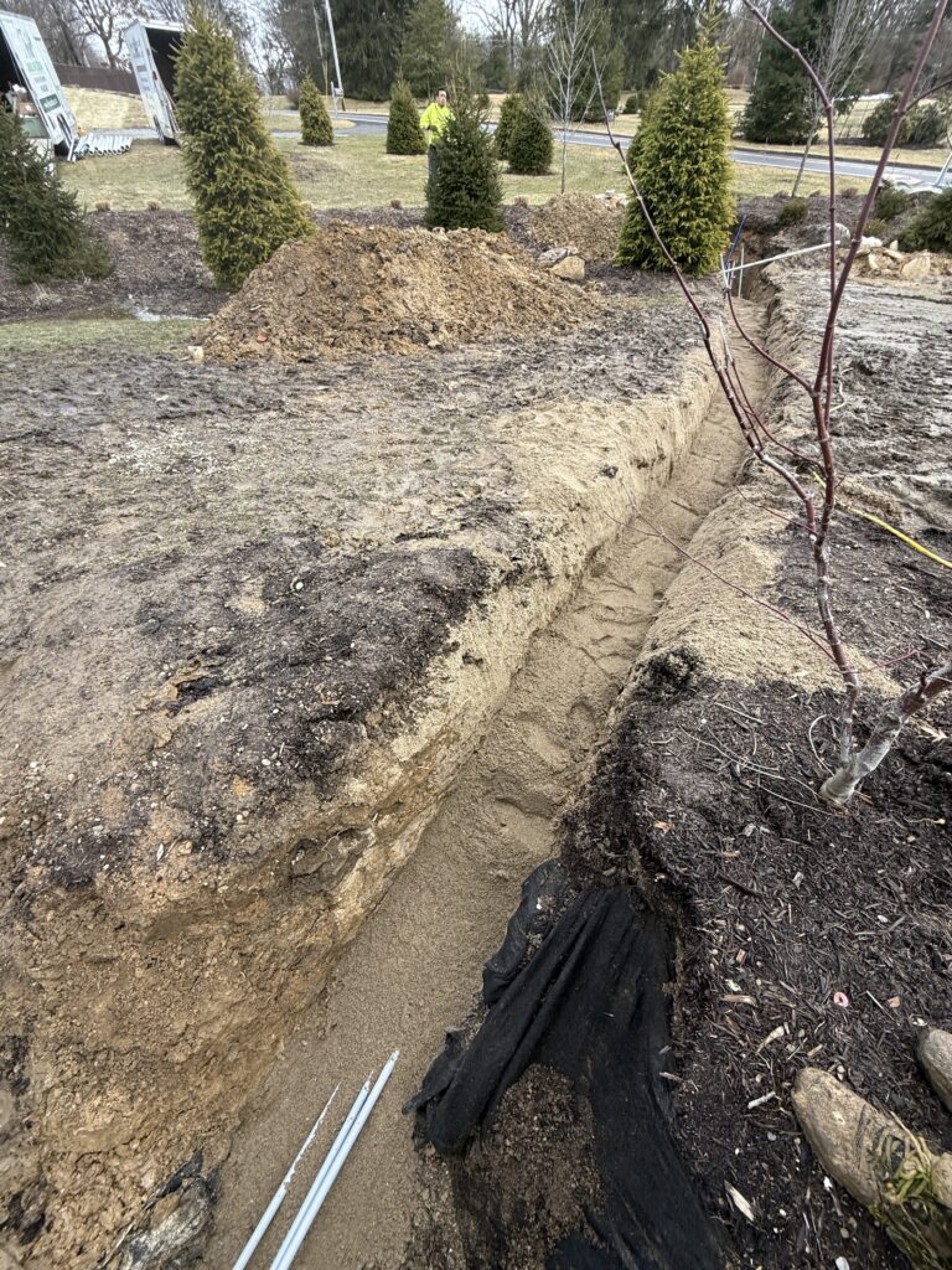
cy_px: 635
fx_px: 513
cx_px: 476
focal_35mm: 14
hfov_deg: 85.7
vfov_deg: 102.1
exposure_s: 1/346
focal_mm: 2.22
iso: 50
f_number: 2.2
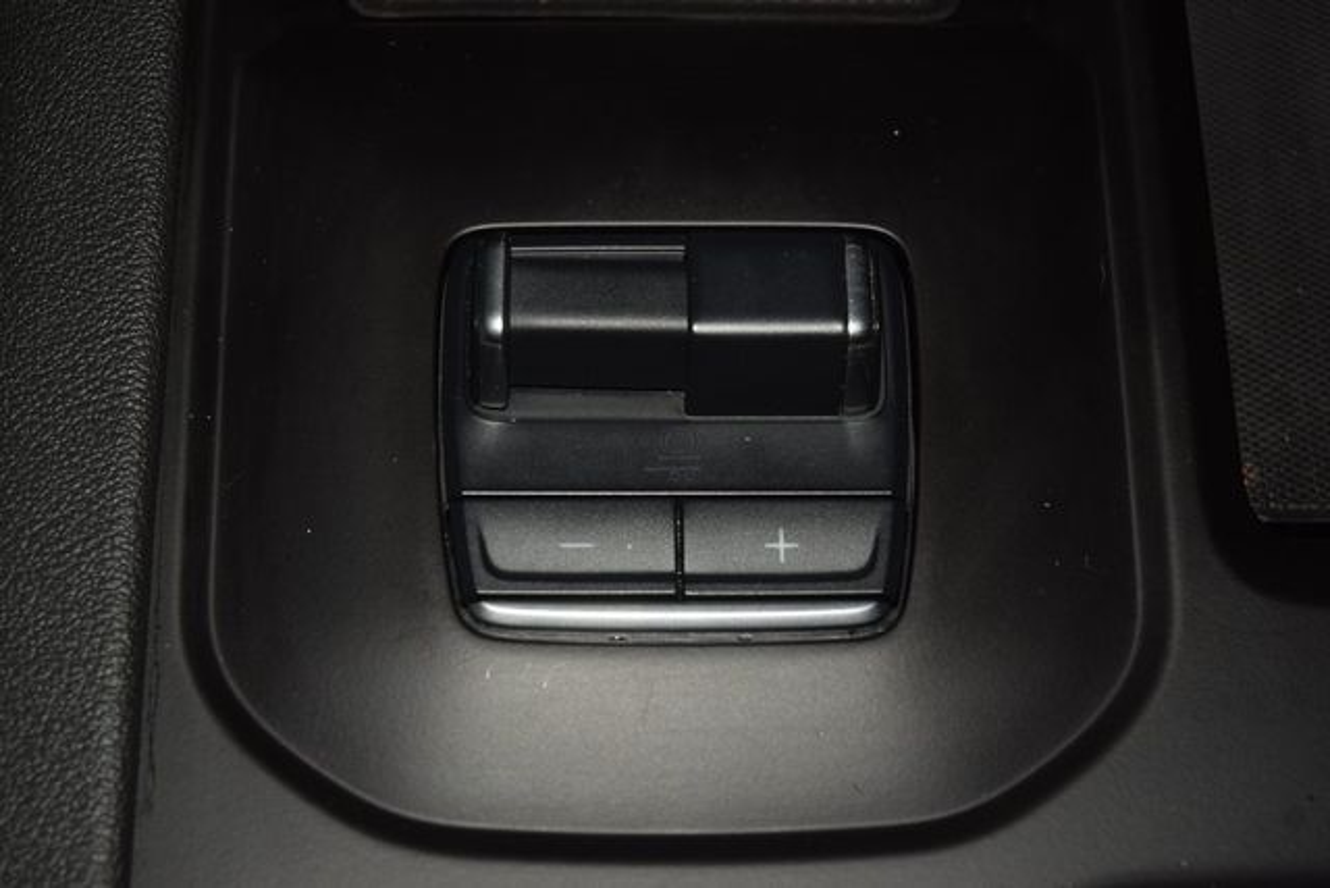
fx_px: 3048
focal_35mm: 82
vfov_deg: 16.6
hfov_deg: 24.6
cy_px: 444
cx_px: 665
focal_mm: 55
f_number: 8
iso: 100
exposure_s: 1/60
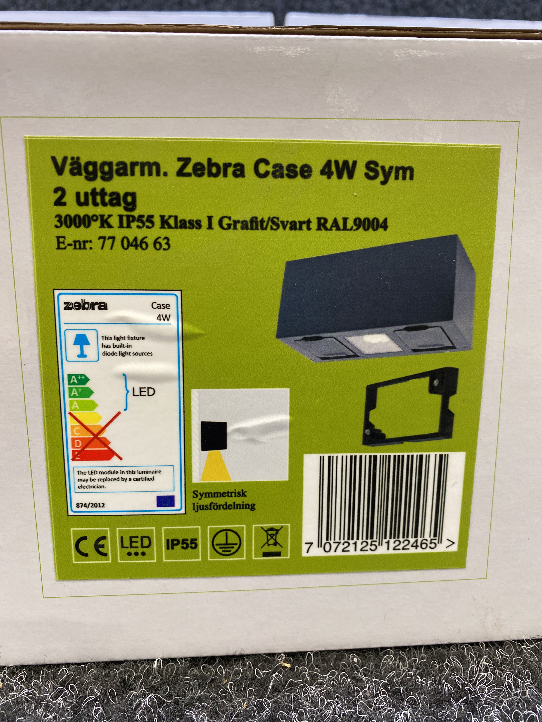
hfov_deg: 53.1
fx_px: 543
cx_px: 271
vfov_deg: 67.3
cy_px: 361
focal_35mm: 26
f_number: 1.8
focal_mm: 4.25
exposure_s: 1/60
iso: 125
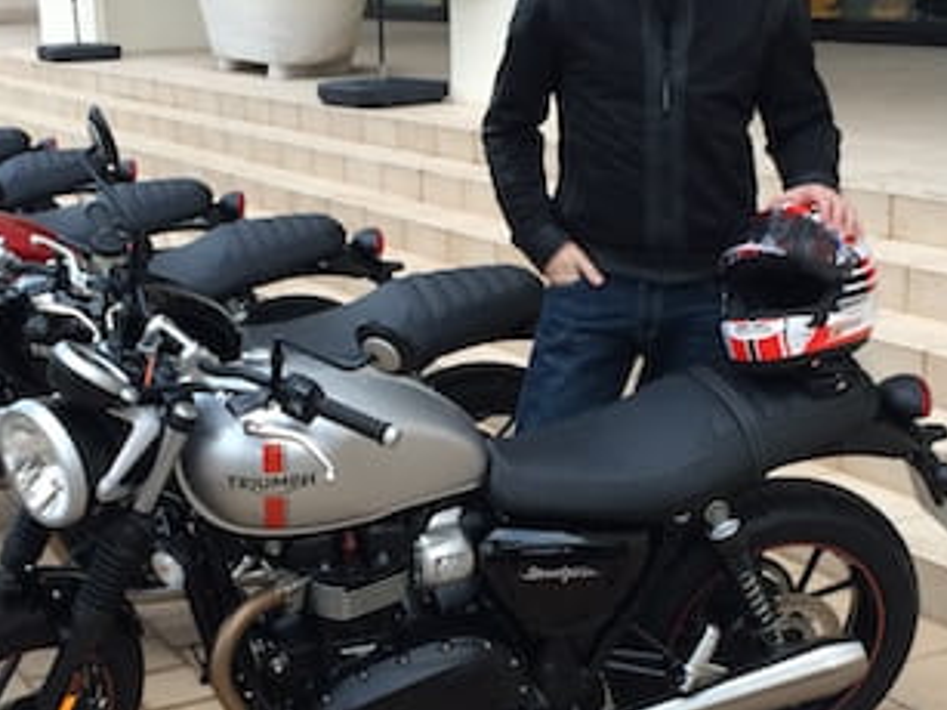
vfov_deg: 23.2
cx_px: 481
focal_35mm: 63
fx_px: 1723
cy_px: 448
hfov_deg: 30.7
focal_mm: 4.15
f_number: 2.2
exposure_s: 1/33
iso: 64
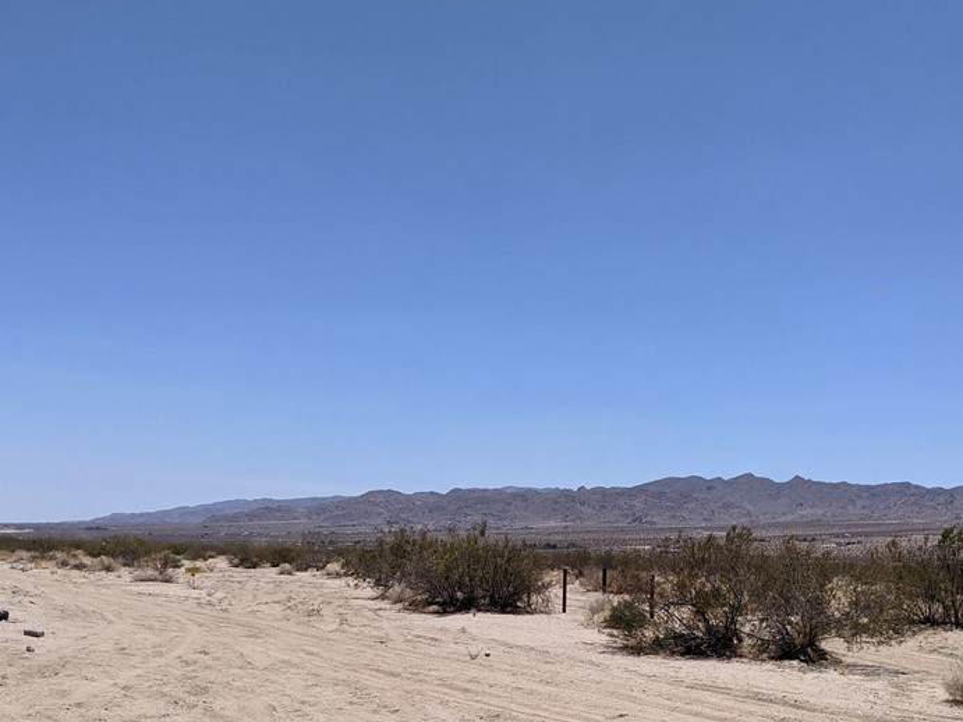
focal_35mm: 40
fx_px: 1113
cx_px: 513
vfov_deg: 35.6
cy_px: 479
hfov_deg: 46.8
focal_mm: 4.44
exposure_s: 1/5882
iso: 77
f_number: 1.8
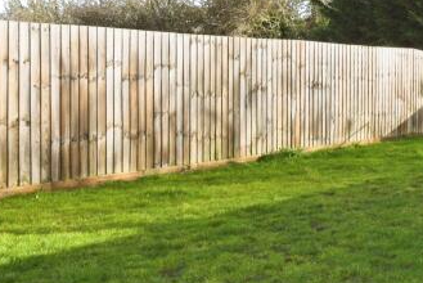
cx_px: 558
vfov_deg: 24.2
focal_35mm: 56
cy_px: 138
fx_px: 659
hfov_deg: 28.7
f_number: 20
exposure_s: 1/125
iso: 800
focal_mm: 18
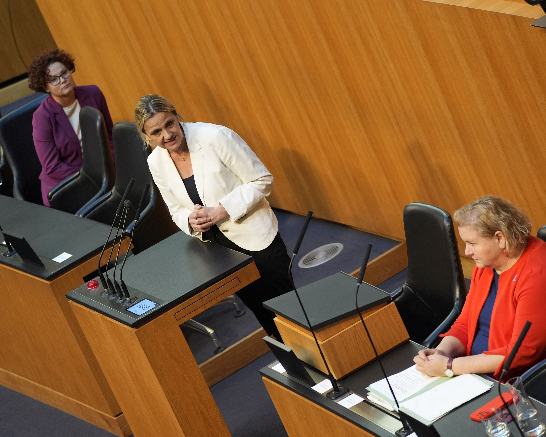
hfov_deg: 10.7
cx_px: 248
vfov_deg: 8.5
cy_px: 219
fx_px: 2925
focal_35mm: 181
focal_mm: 160
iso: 2500
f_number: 5
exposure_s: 1/250
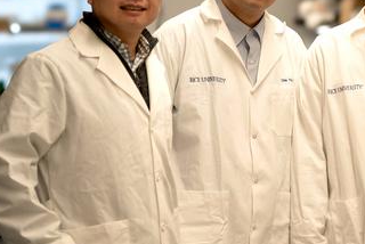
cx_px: 330
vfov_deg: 9.7
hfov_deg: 14.3
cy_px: 53
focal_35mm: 142
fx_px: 1441
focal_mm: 65
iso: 200
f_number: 2.8
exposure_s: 1/80
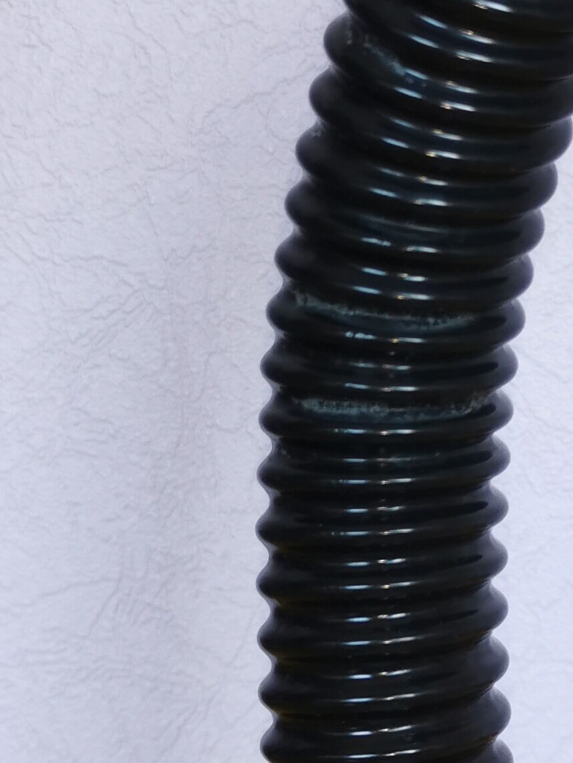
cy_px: 350
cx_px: 464
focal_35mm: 86
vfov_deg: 22.7
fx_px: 1898
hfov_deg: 17.0
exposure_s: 1/100
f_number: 1.8
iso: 125
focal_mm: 5.58
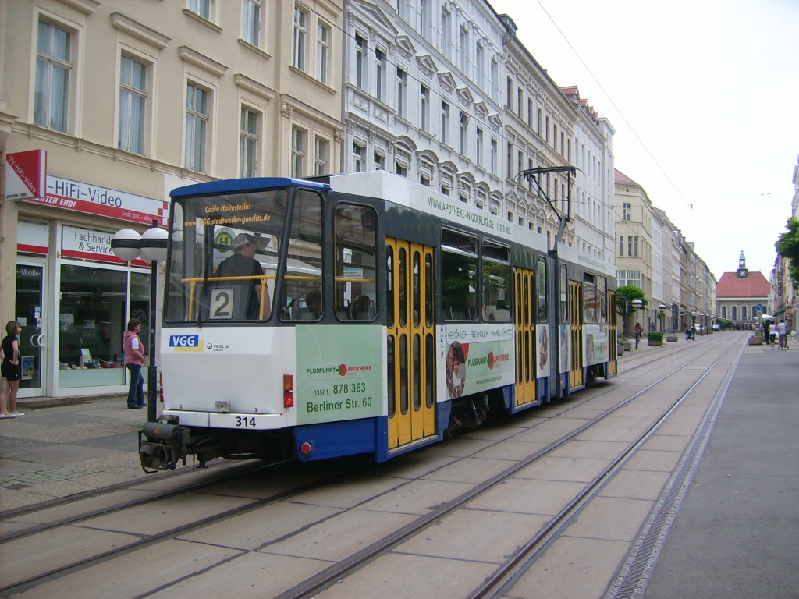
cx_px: 400
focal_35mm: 35
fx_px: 808
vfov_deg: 40.7
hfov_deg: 52.6
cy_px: 300
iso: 50
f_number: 2.8
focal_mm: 5.95
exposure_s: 1/458
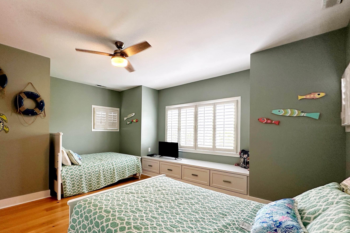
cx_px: 154
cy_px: 134
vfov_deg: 70.0
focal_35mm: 17
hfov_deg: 92.8
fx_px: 165
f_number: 2.2
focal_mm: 2.22
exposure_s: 1/120
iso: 160
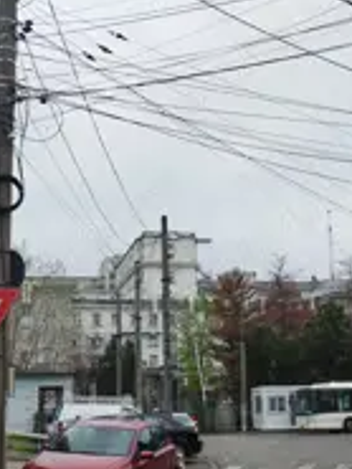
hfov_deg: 27.1
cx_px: 172
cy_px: 289
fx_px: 731
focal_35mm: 54
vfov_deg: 35.4
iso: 50
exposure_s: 1/476
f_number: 1.89
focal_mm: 5.95
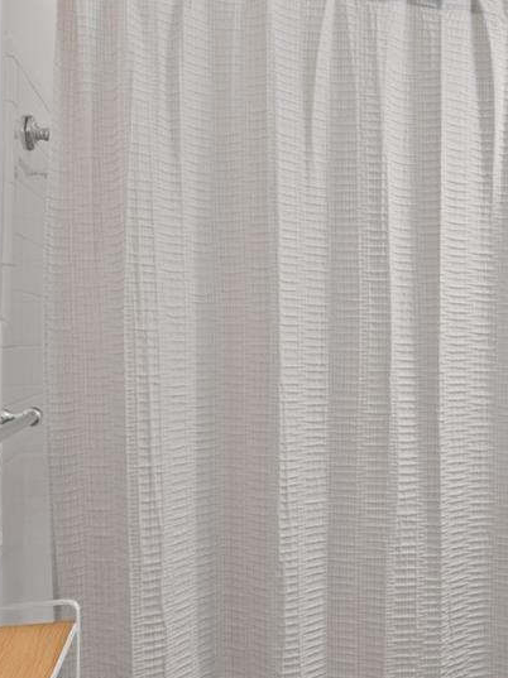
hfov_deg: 31.0
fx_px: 885
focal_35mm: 45
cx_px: 427
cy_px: 360
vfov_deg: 42.0
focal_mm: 10.5
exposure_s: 1.3
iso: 250
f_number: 9
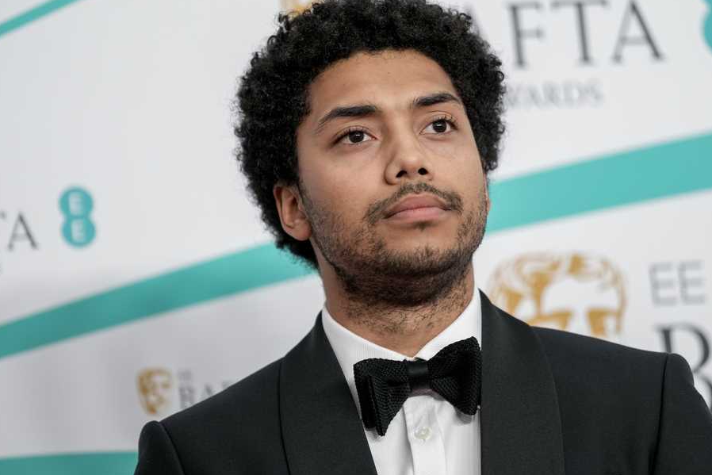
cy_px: 228
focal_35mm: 222
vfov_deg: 6.2
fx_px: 4391
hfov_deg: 9.3
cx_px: 400
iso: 1250
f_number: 2.8
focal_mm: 178
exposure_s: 1/640
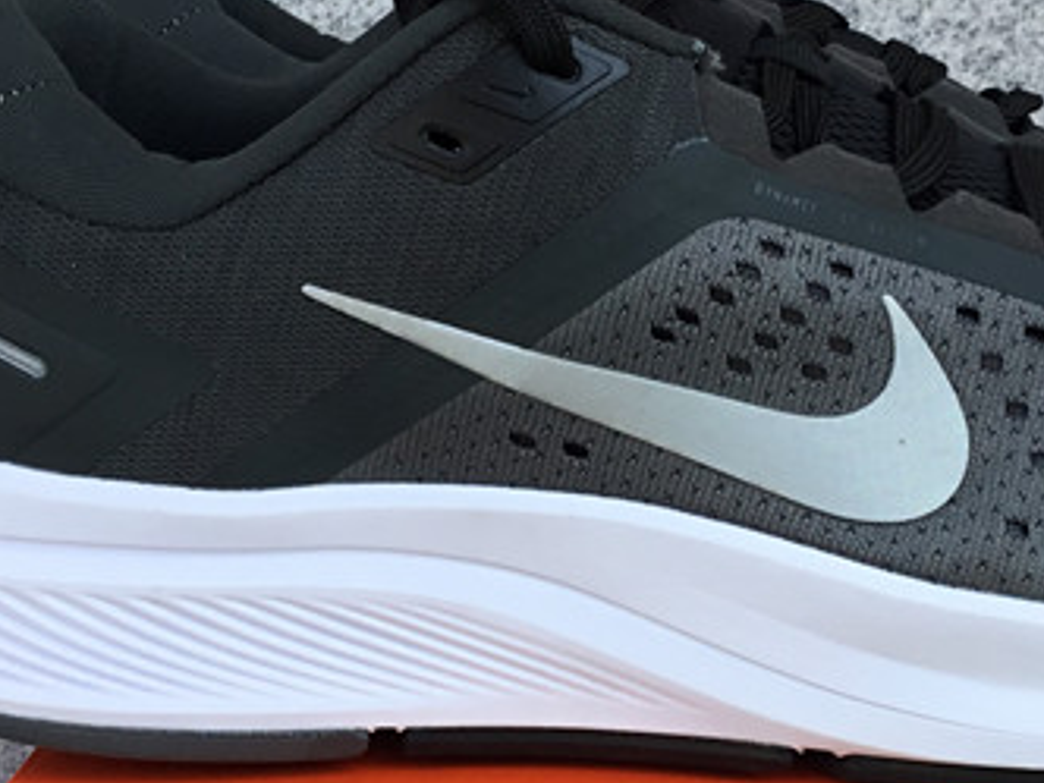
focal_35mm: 84
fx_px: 2533
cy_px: 599
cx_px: 726
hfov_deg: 23.1
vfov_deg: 17.5
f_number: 2.4
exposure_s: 1/190
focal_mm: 3.3
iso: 25
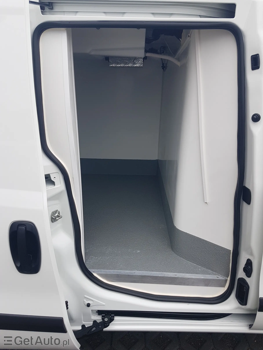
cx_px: 132
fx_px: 263
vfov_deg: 67.3
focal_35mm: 26
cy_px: 175
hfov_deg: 53.1
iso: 40
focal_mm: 4.2
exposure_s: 1/272
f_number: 1.7
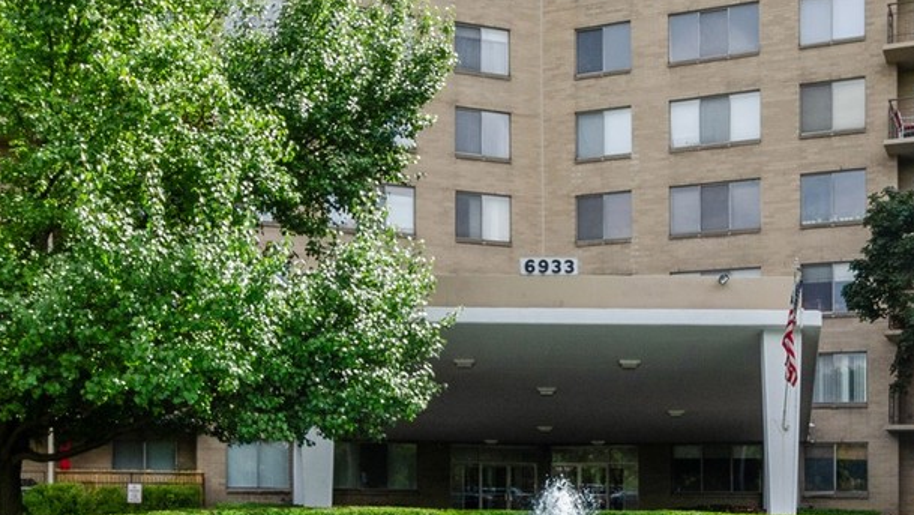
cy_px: 206
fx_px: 1018
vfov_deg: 28.3
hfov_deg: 48.2
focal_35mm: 42
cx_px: 528
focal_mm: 10
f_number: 9
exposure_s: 1/200
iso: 200
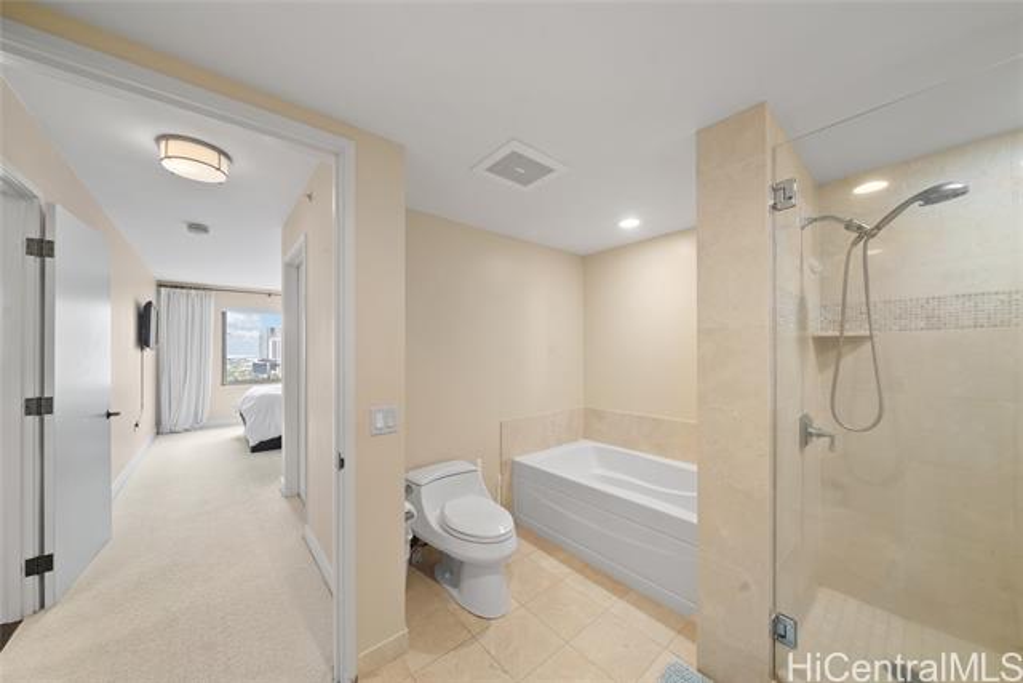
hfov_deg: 112.6
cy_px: 342
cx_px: 512
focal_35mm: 12
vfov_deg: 90.0
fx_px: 341
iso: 125
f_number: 9
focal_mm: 12
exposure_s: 1/2
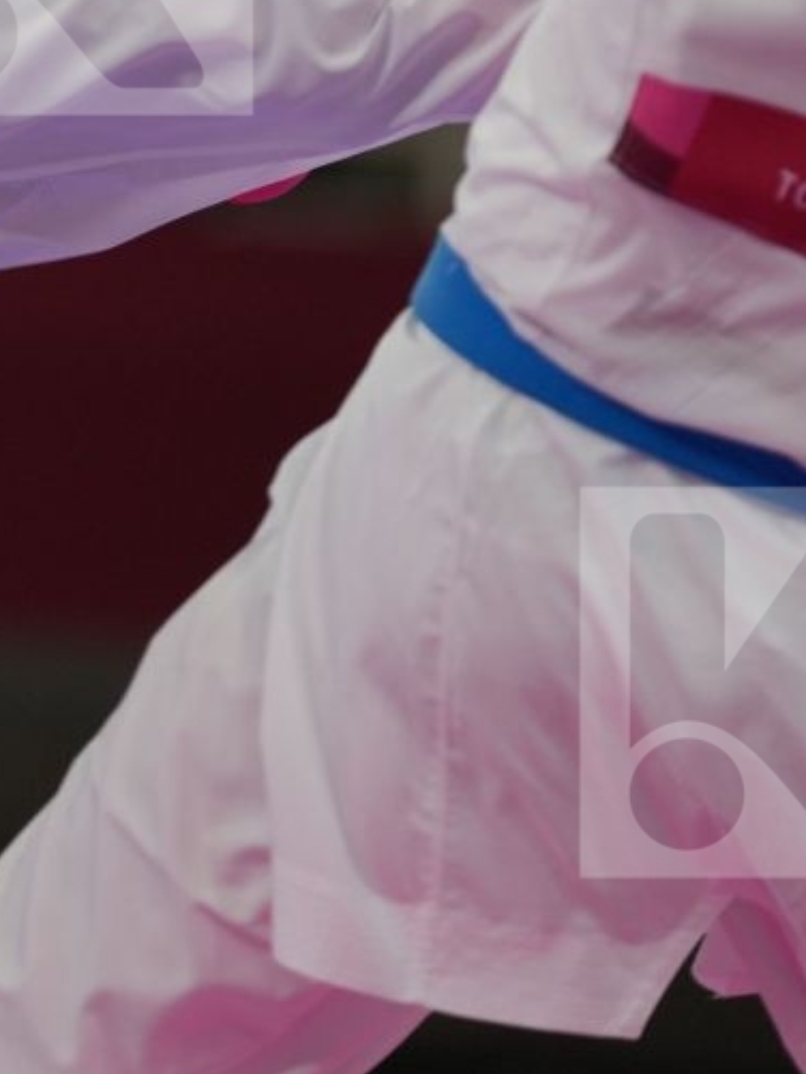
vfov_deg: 3.2
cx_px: -673
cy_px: -79
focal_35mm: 615
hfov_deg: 2.4
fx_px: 19085
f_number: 2.8
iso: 500
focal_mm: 178
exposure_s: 1/1000
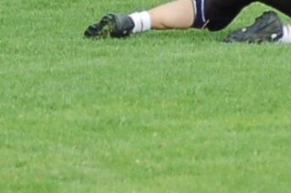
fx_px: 6941
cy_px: -134
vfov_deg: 1.6
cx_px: 379
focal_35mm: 860
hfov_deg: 2.4
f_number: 4
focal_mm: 82
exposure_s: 1/640
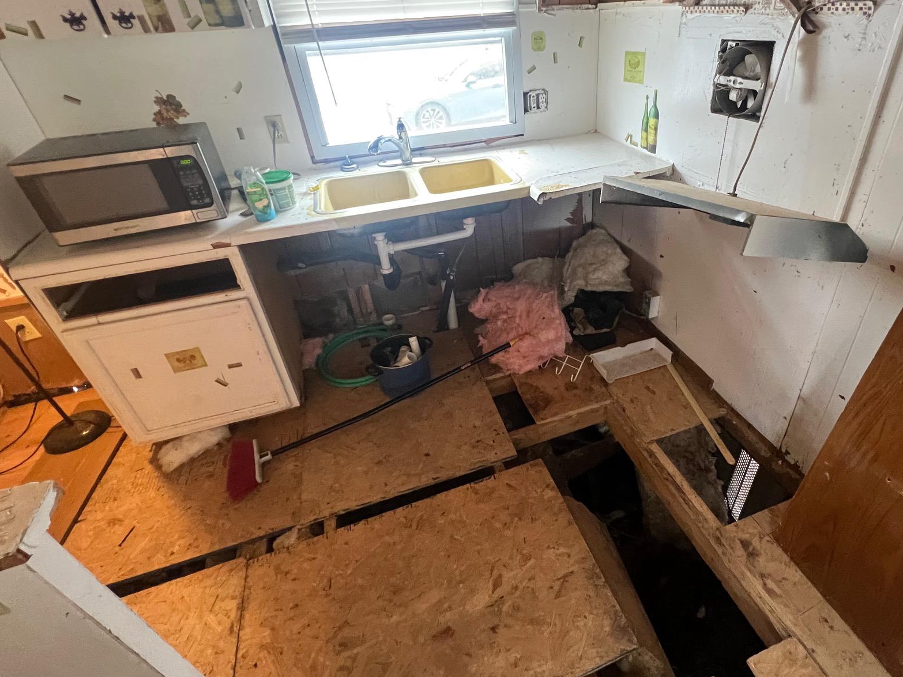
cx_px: 528
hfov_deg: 90.2
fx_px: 444
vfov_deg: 74.6
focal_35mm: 17
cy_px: 311
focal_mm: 1.57
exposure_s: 1/60
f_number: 1.8
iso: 500
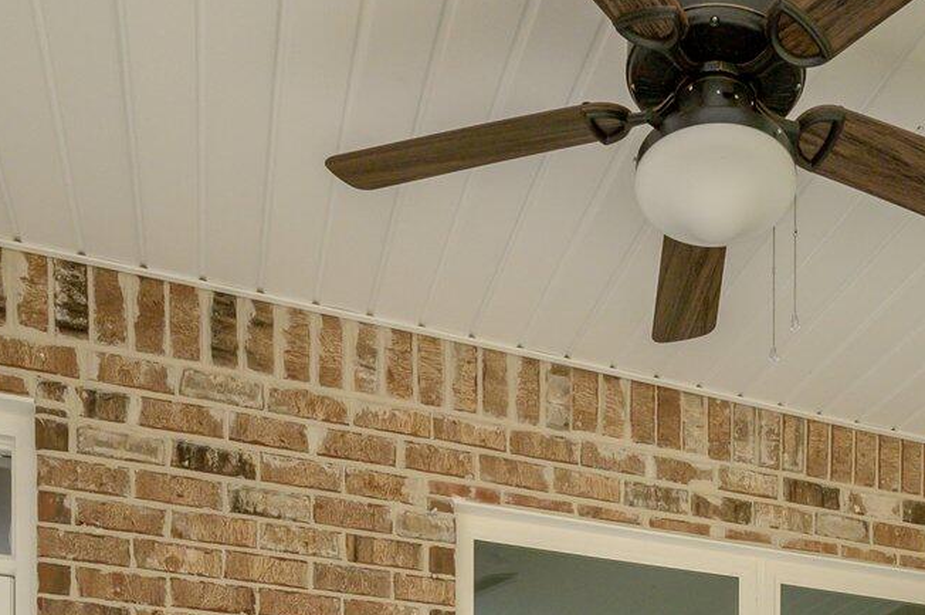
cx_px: 687
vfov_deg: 23.4
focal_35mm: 44
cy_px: 960
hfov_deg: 43.2
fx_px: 1129
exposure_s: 1/60
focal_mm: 14
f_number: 9
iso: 320
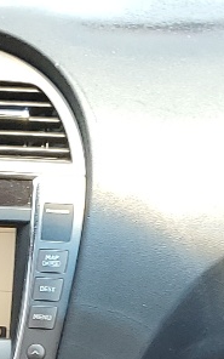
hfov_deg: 8.6
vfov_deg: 12.8
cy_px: 628
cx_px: -92
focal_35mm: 149
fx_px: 1455
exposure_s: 1/60.2
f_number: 1.5
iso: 54
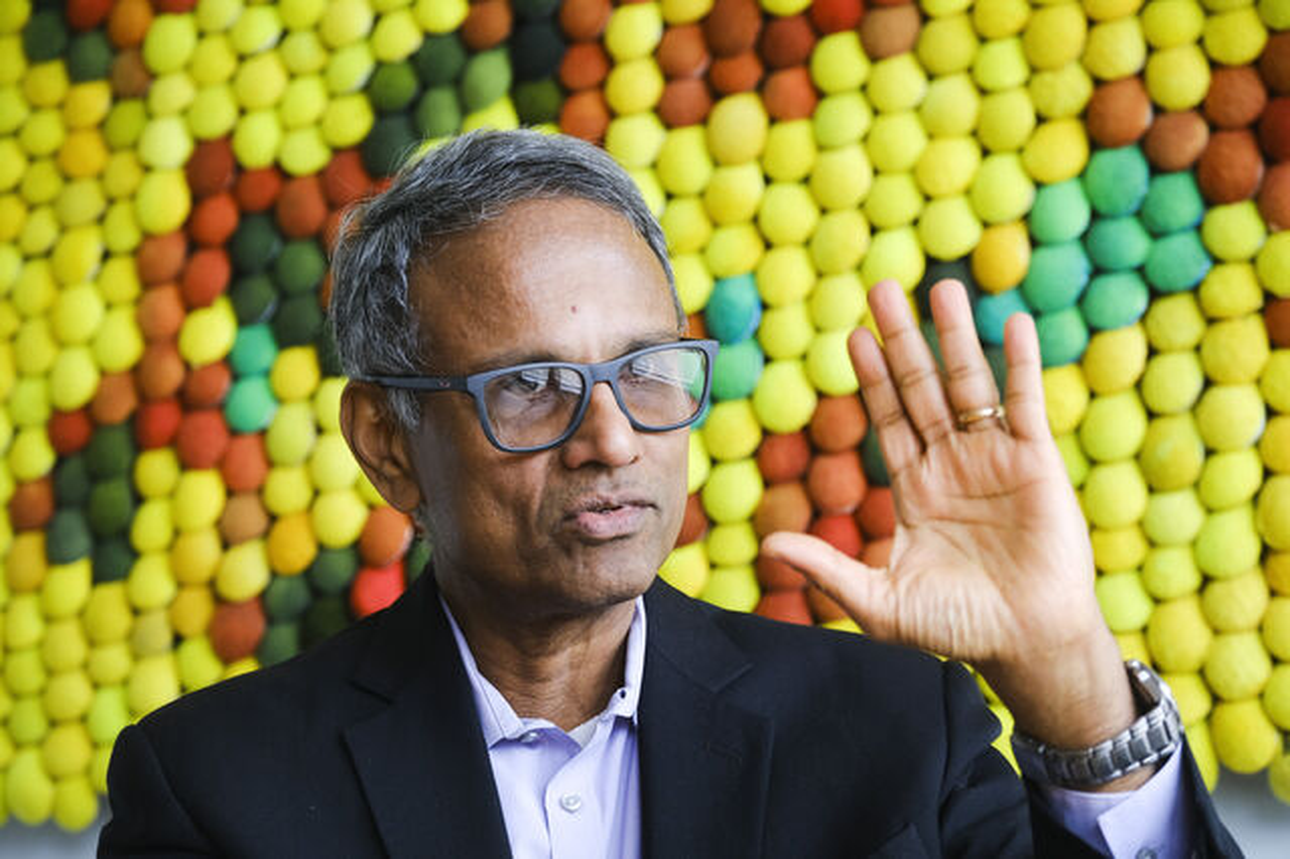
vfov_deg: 13.3
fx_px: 3689
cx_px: 645
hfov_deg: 19.8
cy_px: 430
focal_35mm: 103
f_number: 3.6
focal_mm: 68.7
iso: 800
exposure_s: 1/160
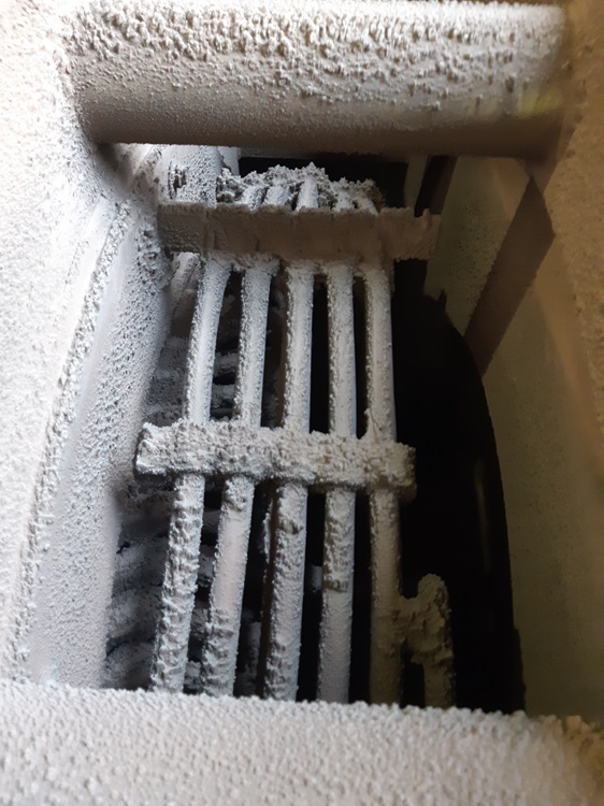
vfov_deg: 67.3
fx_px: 605
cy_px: 403
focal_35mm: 26
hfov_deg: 53.0
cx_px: 302
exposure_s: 1/25
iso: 250
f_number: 1.7
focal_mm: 3.93
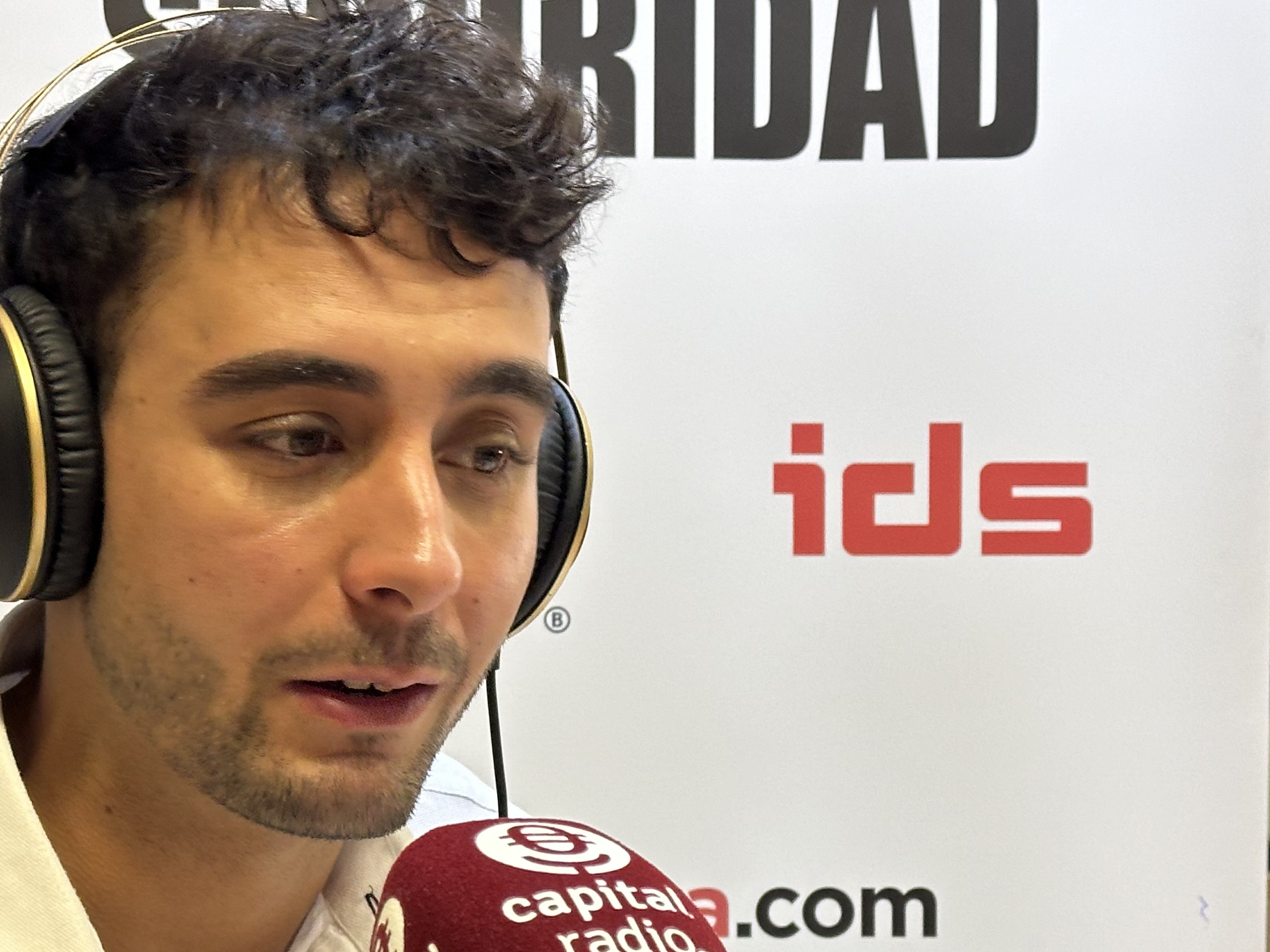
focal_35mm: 87
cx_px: 366
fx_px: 3191
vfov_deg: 16.8
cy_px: 755
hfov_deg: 22.4
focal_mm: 6.86
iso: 160
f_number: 1.78
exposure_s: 1/50
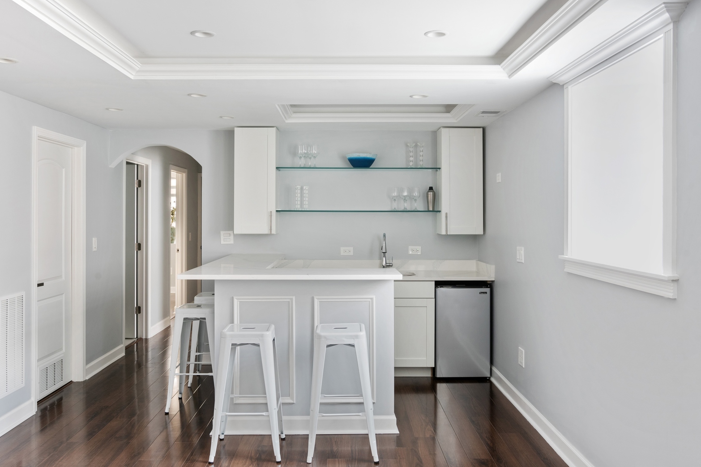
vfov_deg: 42.3
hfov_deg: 60.3
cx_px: 345
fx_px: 604
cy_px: 238
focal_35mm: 31
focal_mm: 30
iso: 500
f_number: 8
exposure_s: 1.6
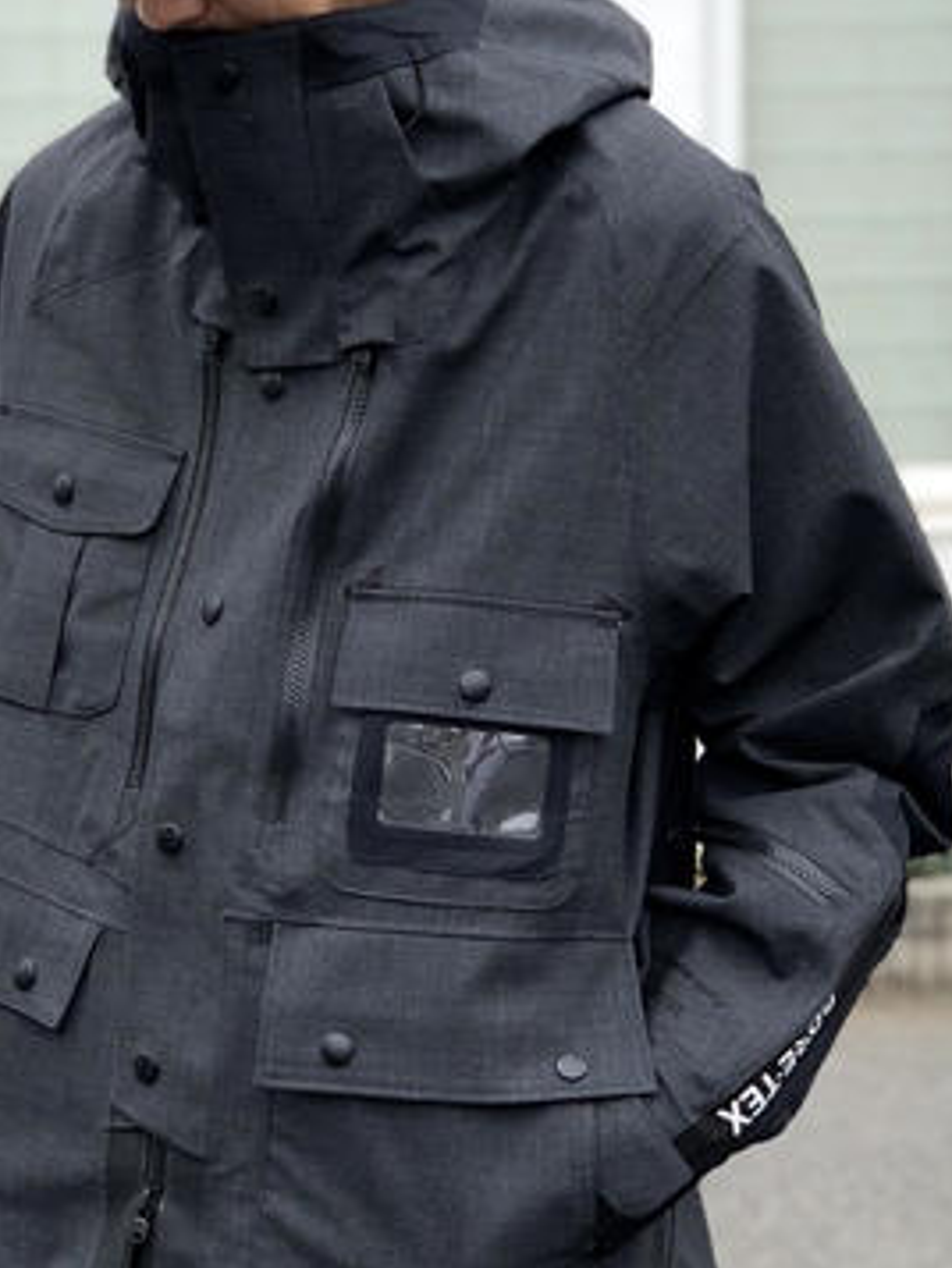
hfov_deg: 14.4
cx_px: 341
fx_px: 3775
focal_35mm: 103
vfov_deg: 19.1
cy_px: 627
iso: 16
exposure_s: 1/282
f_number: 2.4
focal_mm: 6
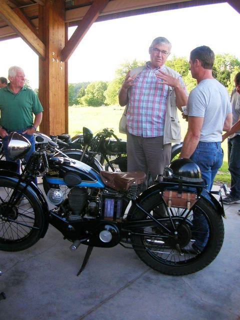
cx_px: 120
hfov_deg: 40.7
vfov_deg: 52.6
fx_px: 324
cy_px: 160
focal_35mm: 35
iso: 50
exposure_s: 1/91
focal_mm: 5.8
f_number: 2.8
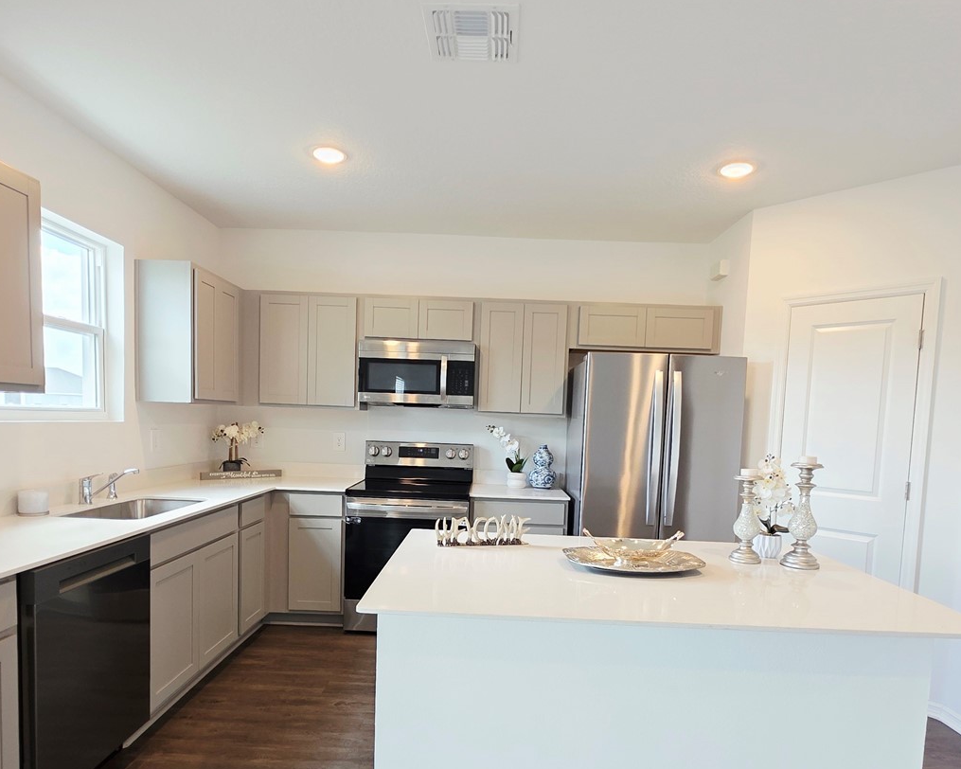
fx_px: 569
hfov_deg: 80.4
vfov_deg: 67.4
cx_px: 473
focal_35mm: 20
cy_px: 464
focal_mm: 2.2
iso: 125
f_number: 1.9
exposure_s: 1/120
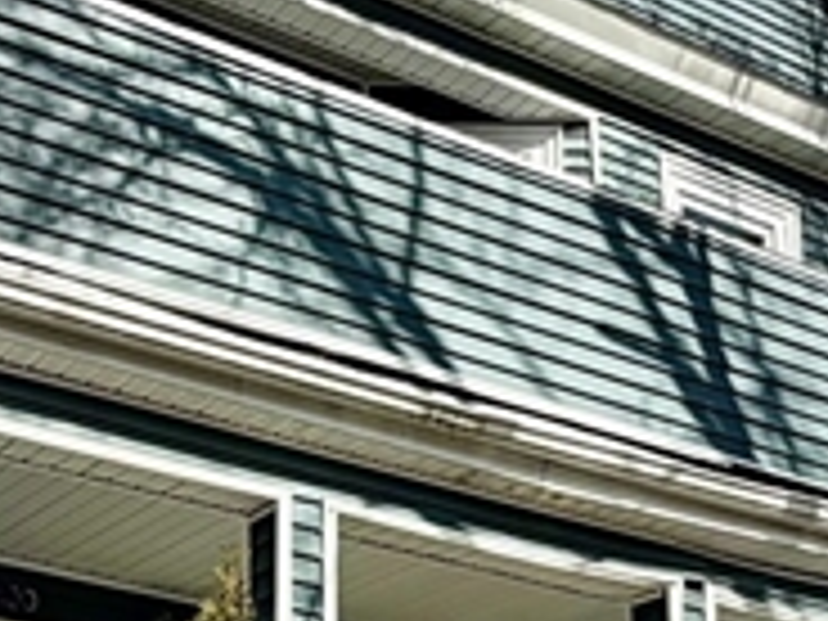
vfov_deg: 18.3
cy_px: 648
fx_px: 1866
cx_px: 324
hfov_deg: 25.0
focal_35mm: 78
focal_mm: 2.22
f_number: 2.2
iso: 20
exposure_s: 1/942
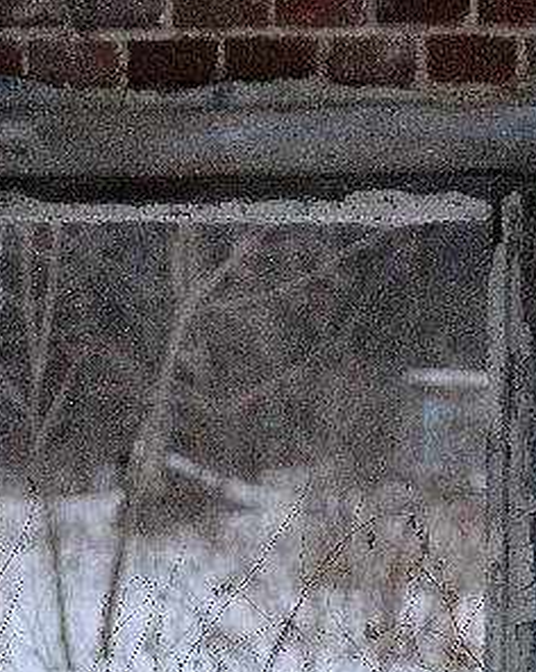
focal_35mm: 214
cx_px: 228
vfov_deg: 9.0
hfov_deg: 7.2
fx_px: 4252
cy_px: 724
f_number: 2
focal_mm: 50
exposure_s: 1/8000
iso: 200
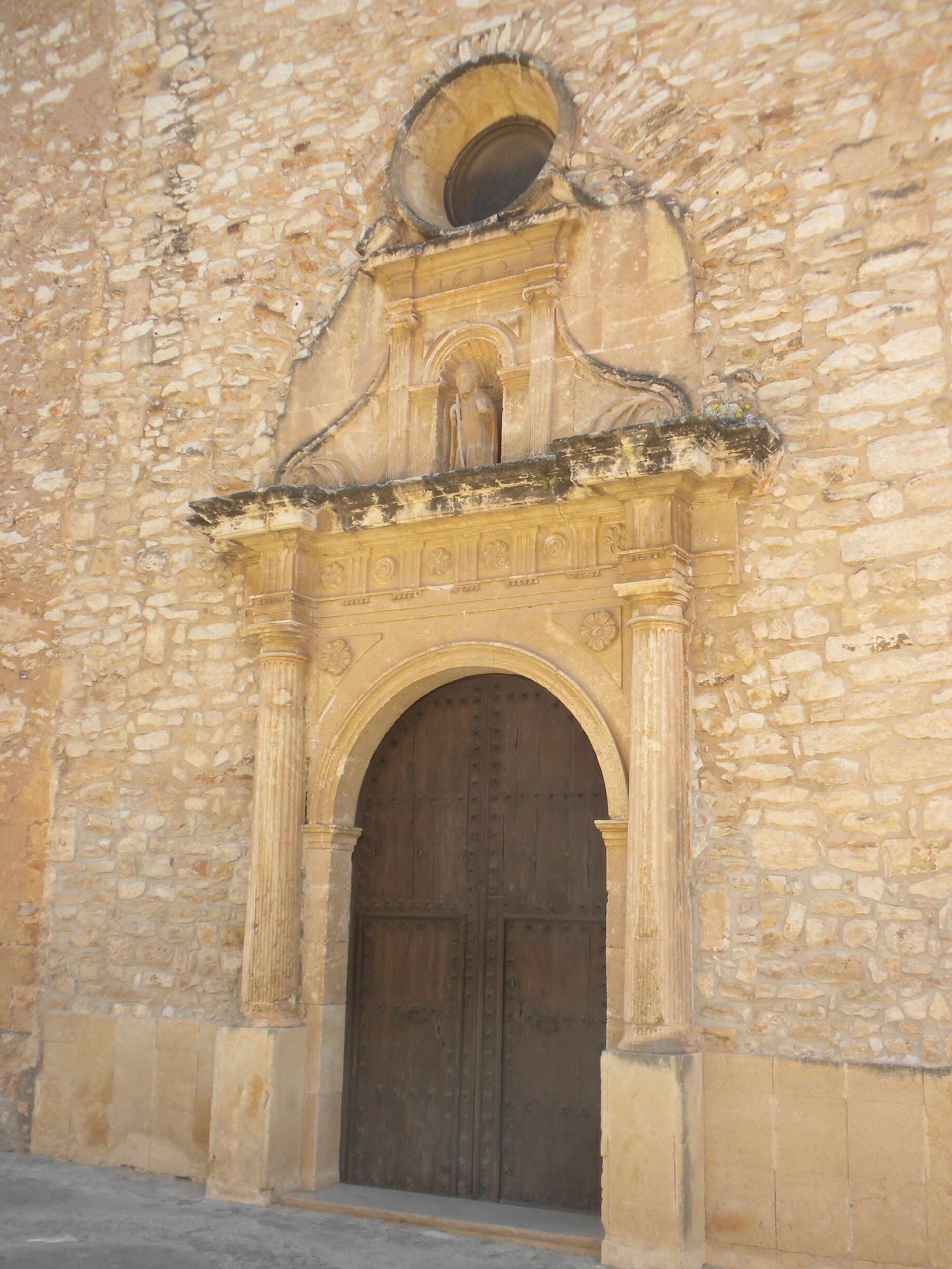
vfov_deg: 47.9
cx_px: 496
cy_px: 657
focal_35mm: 39
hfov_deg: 36.8
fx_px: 1430
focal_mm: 6.6
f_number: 3.5
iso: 64
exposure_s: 1/184
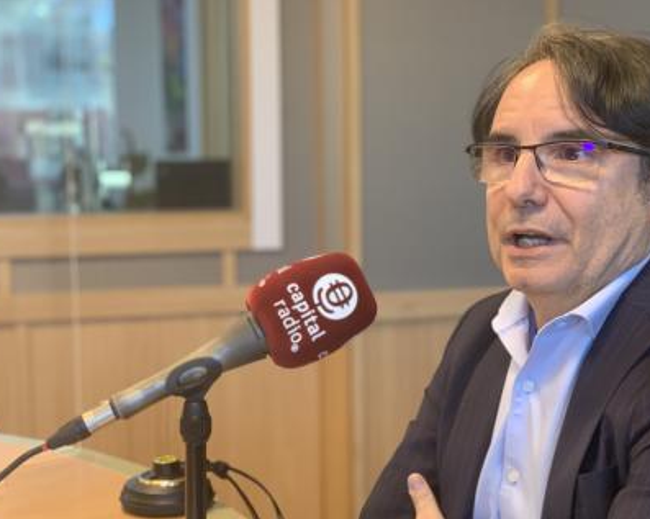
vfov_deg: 23.8
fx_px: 1230
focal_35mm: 64
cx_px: 386
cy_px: 278
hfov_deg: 29.5
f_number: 2.4
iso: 100
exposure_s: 1/50
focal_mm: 6
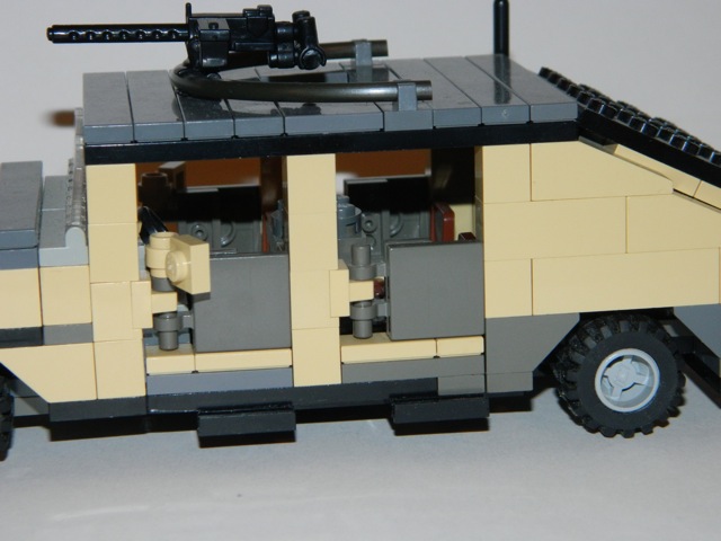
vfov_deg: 14.4
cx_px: 360
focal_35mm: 103
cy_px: 270
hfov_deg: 19.1
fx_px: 2145
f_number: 4.5
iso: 200
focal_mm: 18.6
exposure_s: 1/60
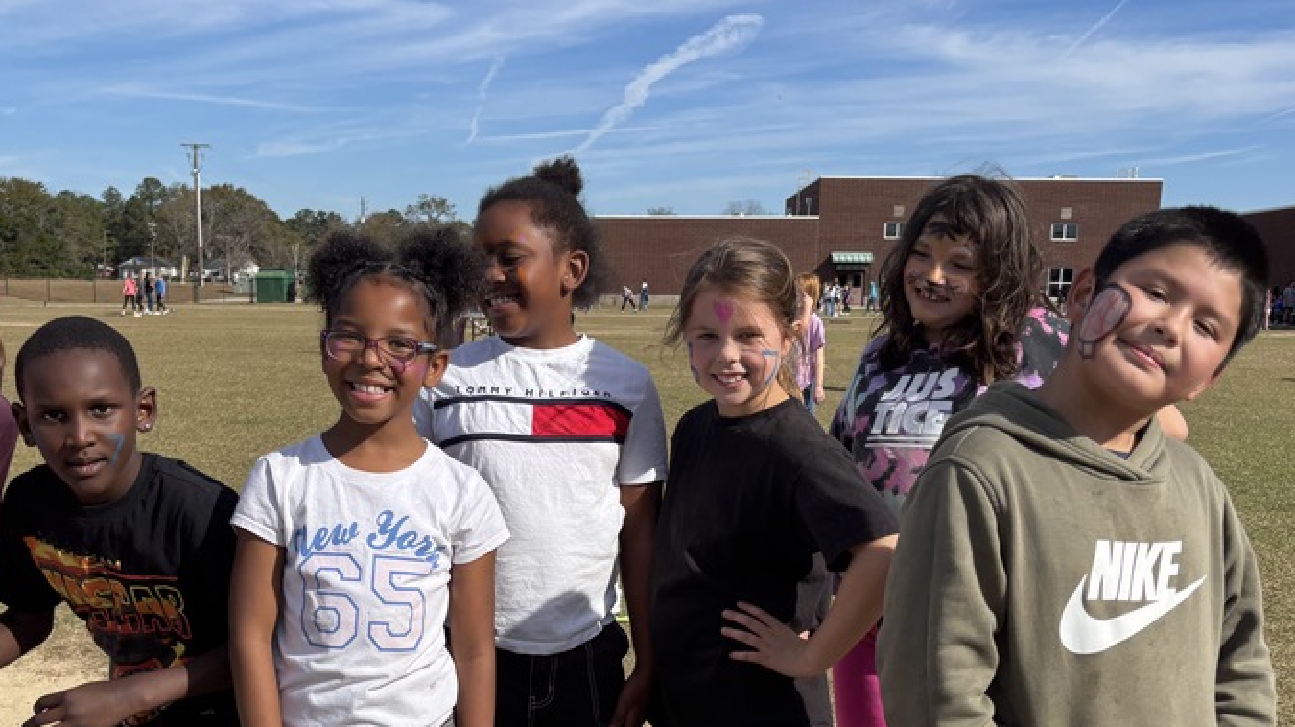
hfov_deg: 47.2
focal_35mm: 43
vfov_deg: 27.2
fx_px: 1476
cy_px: 560
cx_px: 531
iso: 50
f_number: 1.6
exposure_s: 1/3021
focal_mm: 5.96
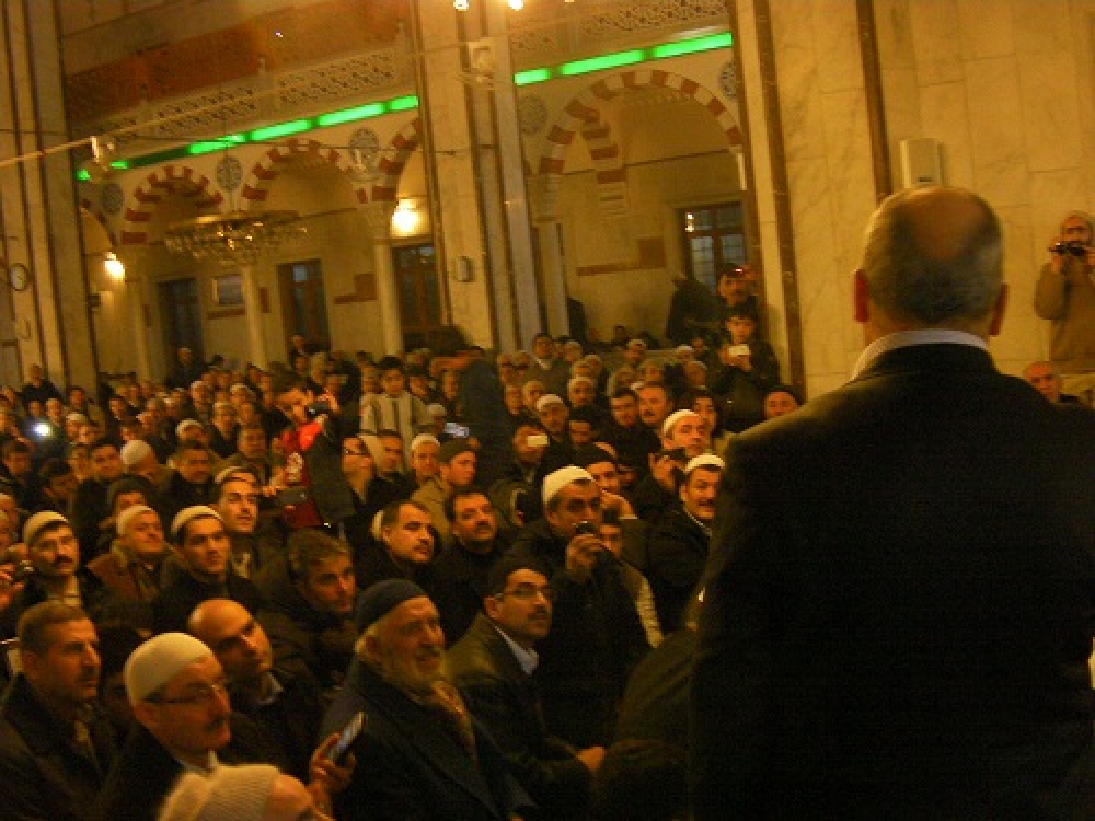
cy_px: 410
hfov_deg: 49.0
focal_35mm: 38
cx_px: 548
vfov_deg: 37.7
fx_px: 1202
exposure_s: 1/14.7
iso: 400
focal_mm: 6.8
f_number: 3.5
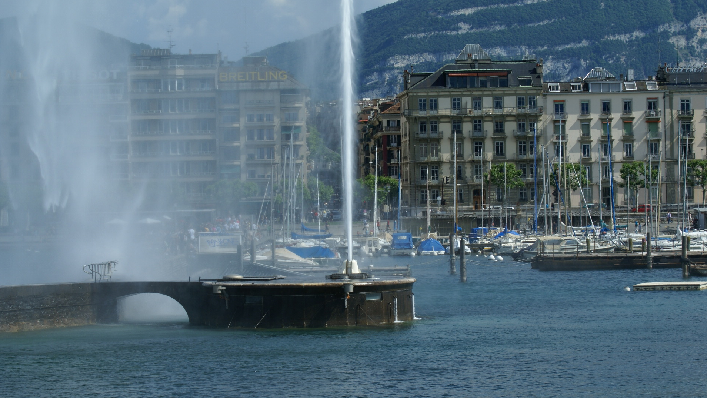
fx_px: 2222
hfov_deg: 18.1
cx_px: 354
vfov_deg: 10.2
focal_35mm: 119
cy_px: 218
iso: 100
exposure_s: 1/200
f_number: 13
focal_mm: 75
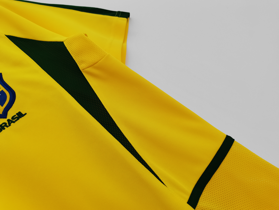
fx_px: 210
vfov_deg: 53.1
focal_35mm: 26
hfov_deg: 67.3
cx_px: 140
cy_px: 105
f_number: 1.8
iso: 80
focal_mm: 5.58
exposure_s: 1/120
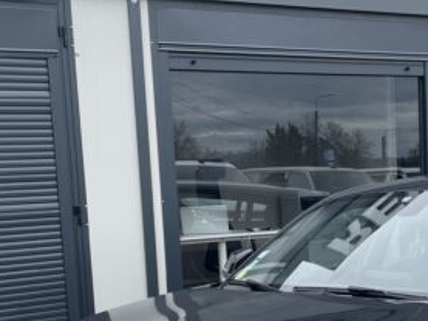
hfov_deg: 25.5
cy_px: 289
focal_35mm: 75
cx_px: 340
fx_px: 928
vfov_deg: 19.3
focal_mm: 4.2
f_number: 1.6
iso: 32
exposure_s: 1/1043
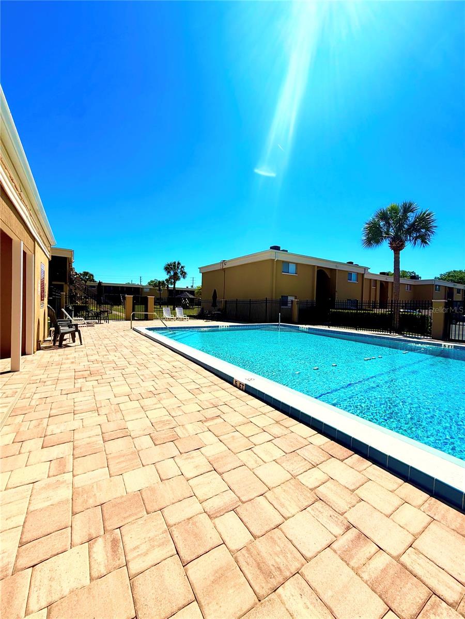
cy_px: 310
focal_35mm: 14
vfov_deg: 102.1
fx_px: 251
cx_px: 232
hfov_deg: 85.7
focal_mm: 2.22
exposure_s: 1/4762
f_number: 2.2
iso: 50
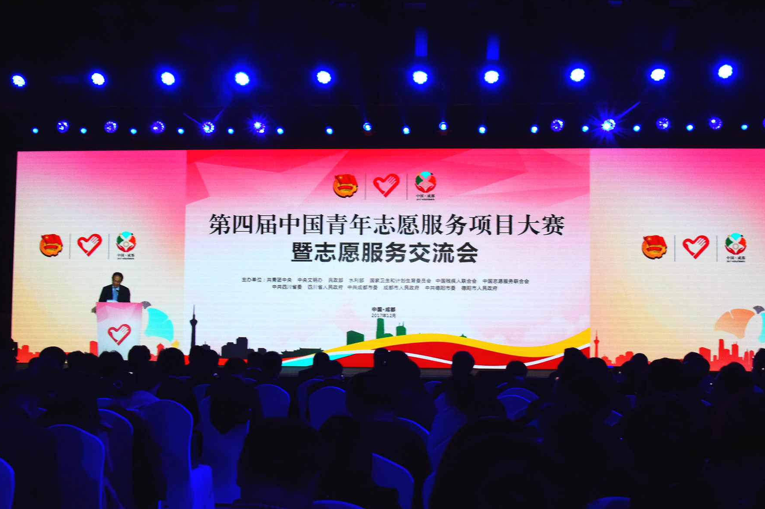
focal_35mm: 43
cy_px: 259
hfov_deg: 45.8
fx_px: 904
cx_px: 402
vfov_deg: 31.5
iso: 1600
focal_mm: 25
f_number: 18
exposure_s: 1/100
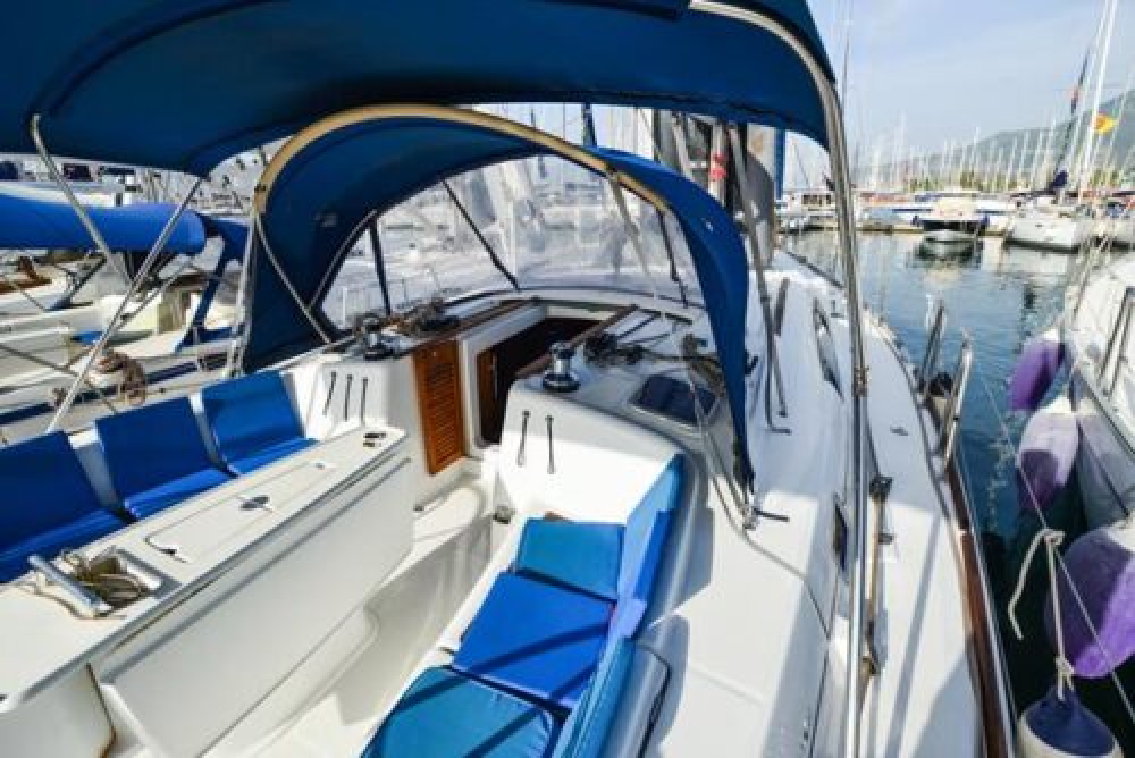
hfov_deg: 93.2
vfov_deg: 70.5
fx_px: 536
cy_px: 379
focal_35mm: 17
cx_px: 568
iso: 200
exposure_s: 1/400
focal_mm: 17
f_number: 10
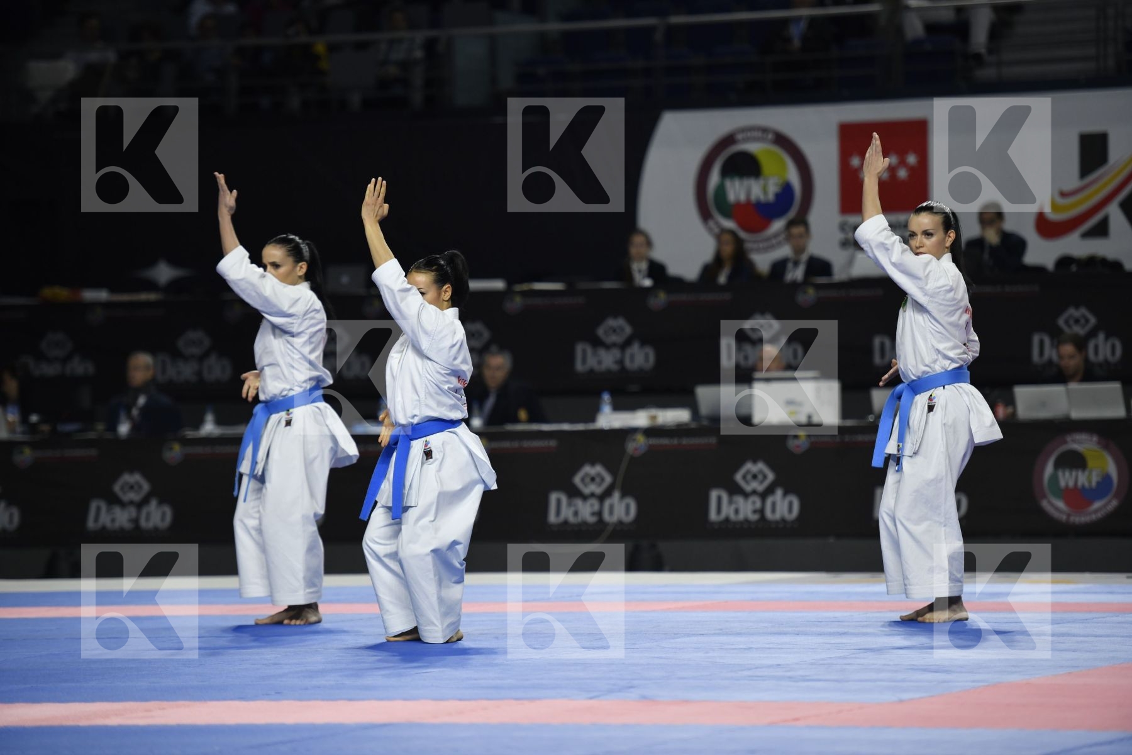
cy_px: 378
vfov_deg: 8.1
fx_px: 5345
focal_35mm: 170
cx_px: 566
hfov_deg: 12.1
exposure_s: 1/800
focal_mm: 170
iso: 800
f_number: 2.8
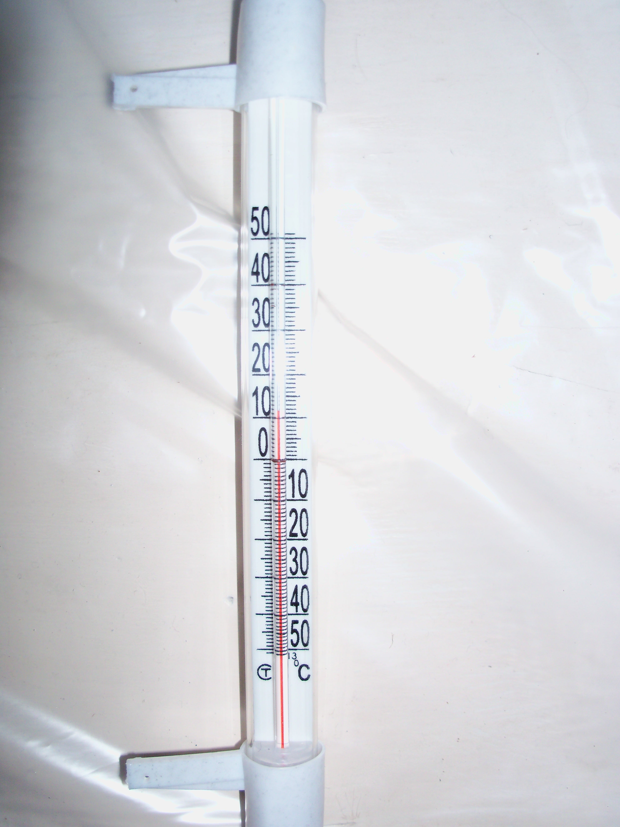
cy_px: 414
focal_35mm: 35
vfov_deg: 52.6
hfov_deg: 40.7
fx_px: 836
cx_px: 310
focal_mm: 6.3
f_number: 3
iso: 100
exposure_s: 1/30
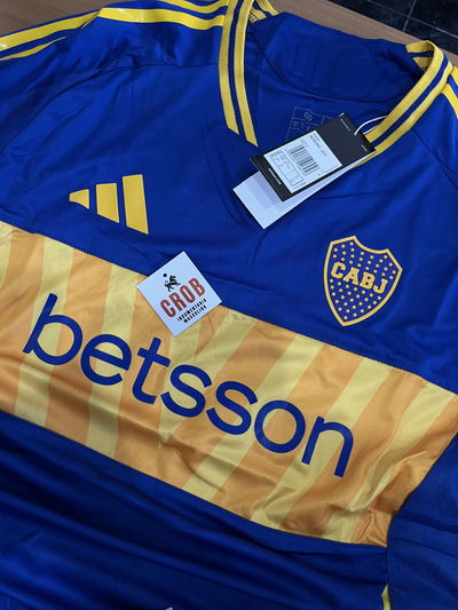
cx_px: 229
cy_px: 305
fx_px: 458
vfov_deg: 67.3
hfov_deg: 53.1
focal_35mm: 26
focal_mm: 5.1
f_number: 1.6
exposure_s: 1/50
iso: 64
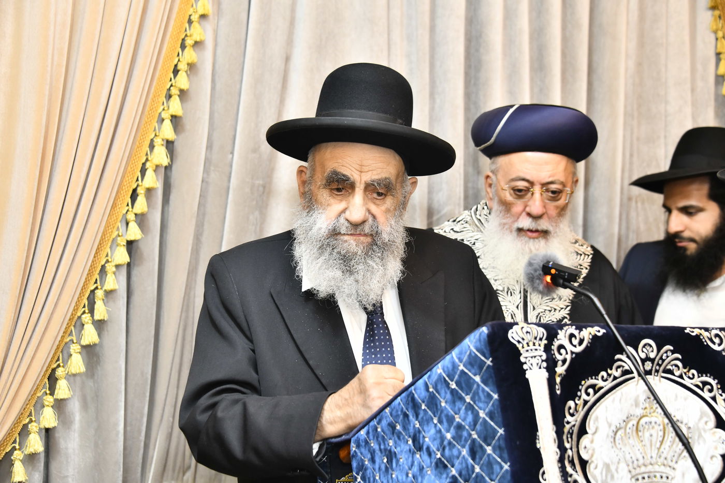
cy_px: 242
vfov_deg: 21.9
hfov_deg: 32.4
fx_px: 1248
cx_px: 362
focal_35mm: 62
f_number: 5.6
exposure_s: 1/125
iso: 1000
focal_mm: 62
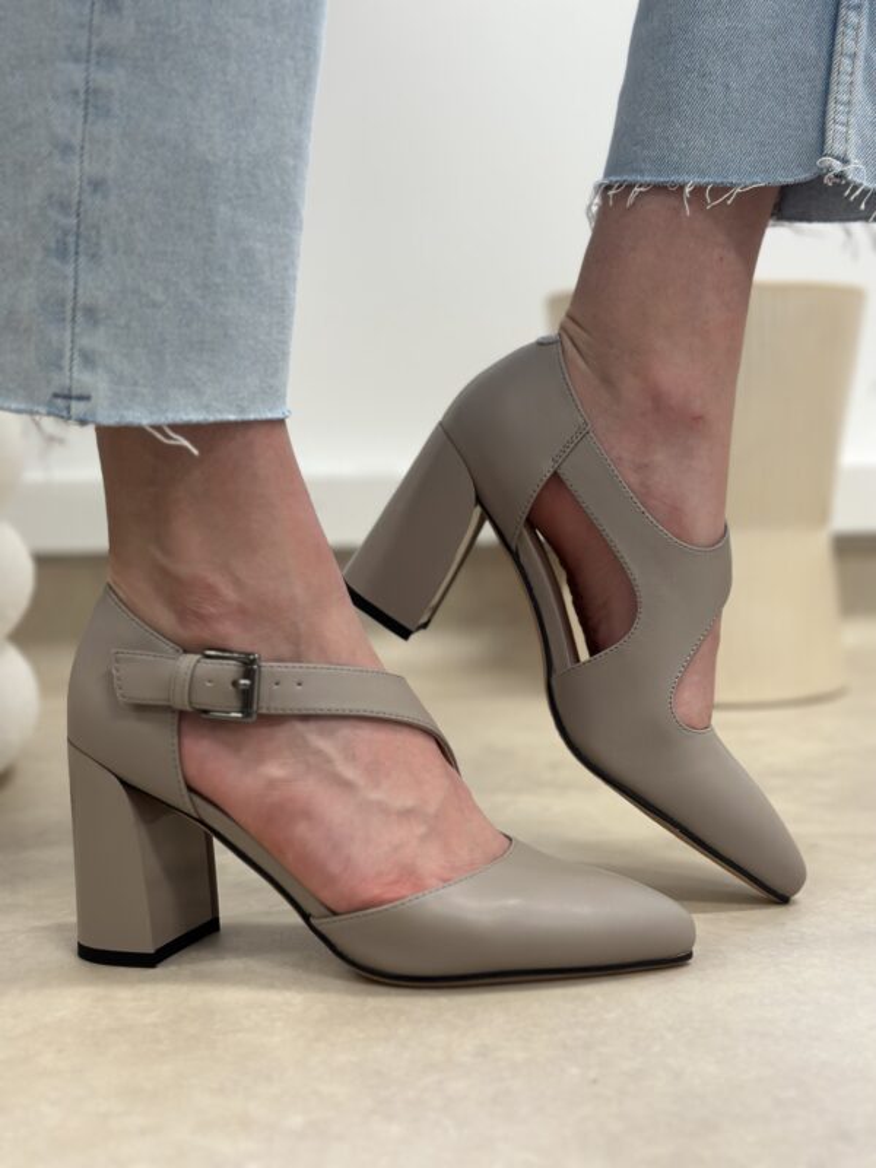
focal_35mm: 48
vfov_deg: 39.7
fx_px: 1620
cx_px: 438
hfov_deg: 30.3
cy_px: 584
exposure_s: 1/100
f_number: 1.78
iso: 200
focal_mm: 6.86
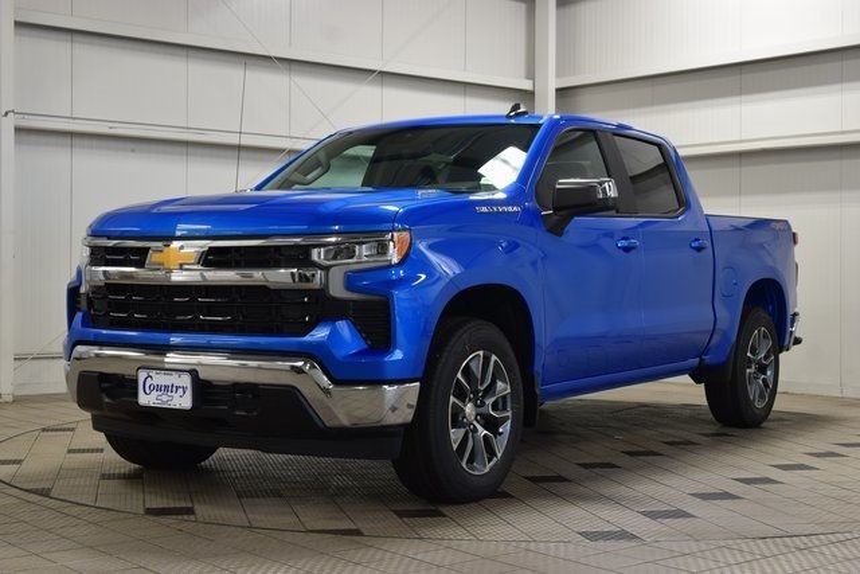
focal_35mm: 57
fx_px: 1362
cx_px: 430
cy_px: 287
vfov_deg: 23.8
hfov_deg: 35.0
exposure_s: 1/20
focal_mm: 38
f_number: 6.3
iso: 400
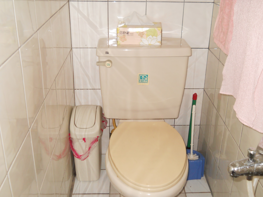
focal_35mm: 41
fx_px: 312
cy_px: 98
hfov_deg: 45.8
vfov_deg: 35.1
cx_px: 132
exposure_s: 1/30
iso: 200
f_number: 3.1
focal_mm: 6.72
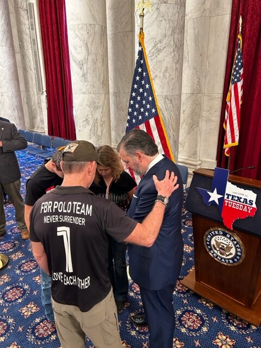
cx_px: 130
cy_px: 174
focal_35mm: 26
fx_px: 261
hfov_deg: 53.1
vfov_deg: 67.3
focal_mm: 5.7
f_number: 1.5
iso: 250
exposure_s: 1/60
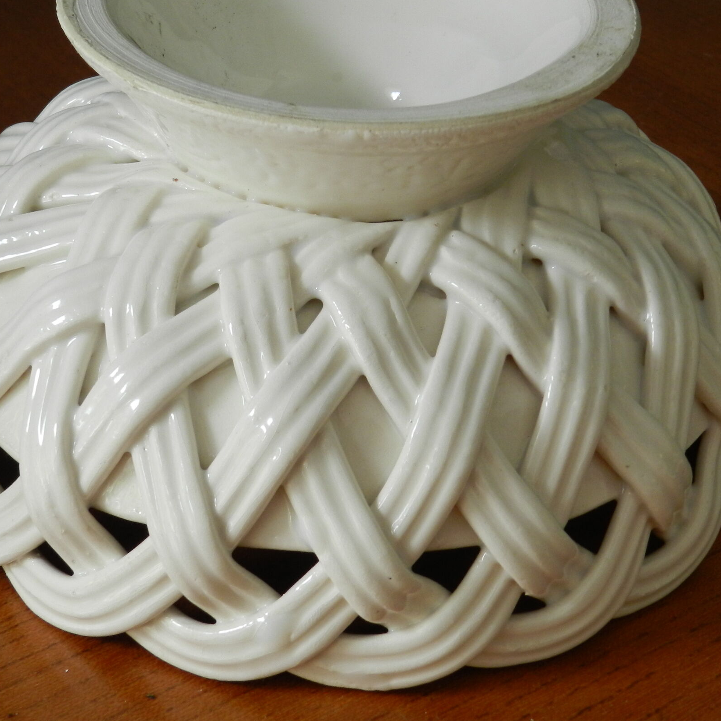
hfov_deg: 22.7
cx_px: 304
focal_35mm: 76
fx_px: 1791
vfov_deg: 22.8
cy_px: 321
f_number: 4.4
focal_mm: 9.4
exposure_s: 1/30
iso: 200
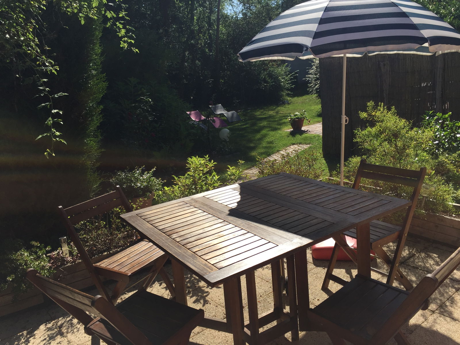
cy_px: 172
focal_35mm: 29
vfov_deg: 48.2
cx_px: 230
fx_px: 385
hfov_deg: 61.7
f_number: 2.2
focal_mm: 4.15
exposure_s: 1/1883
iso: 32
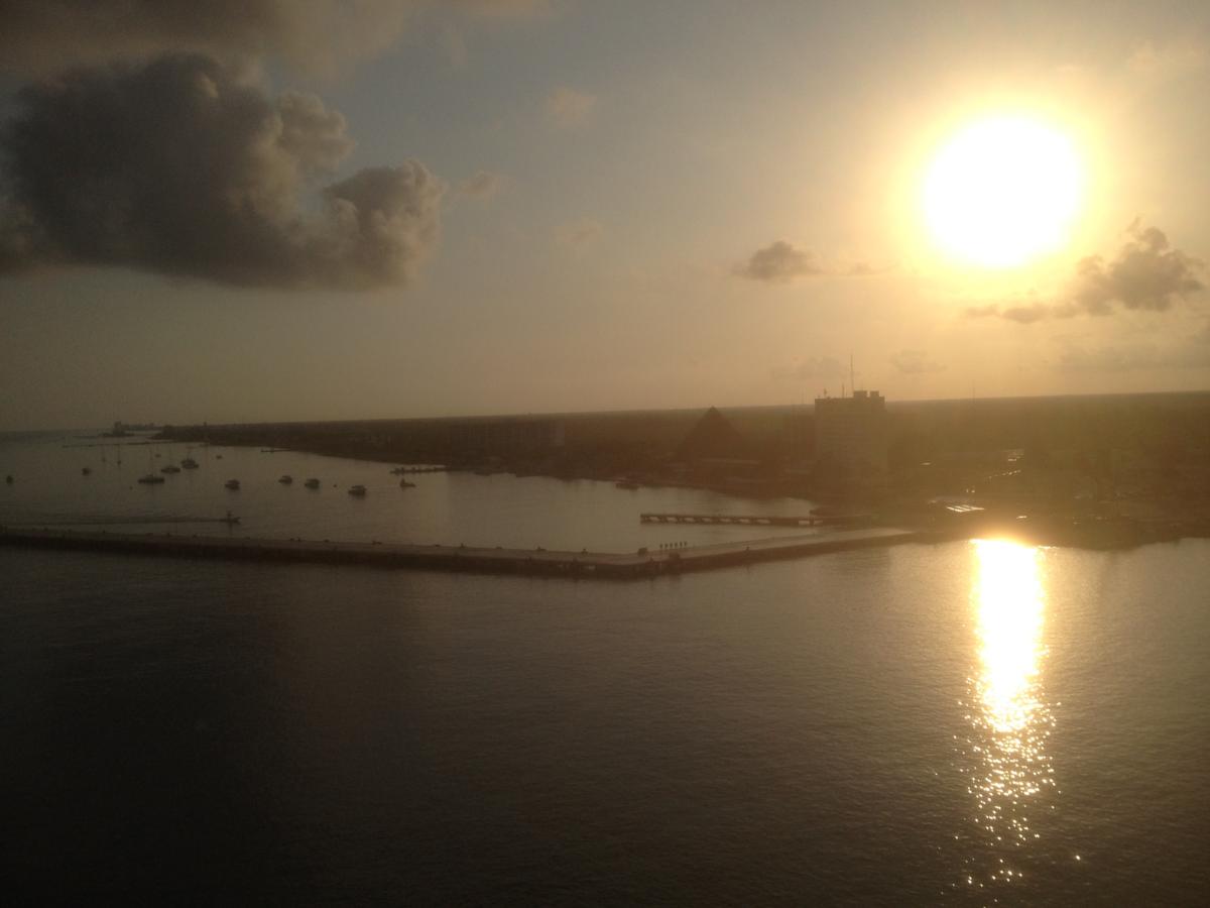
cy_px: 454
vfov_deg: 40.7
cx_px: 605
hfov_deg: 52.6
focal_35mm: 35
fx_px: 1223
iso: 64
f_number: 2.4
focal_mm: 4.28
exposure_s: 1/6944
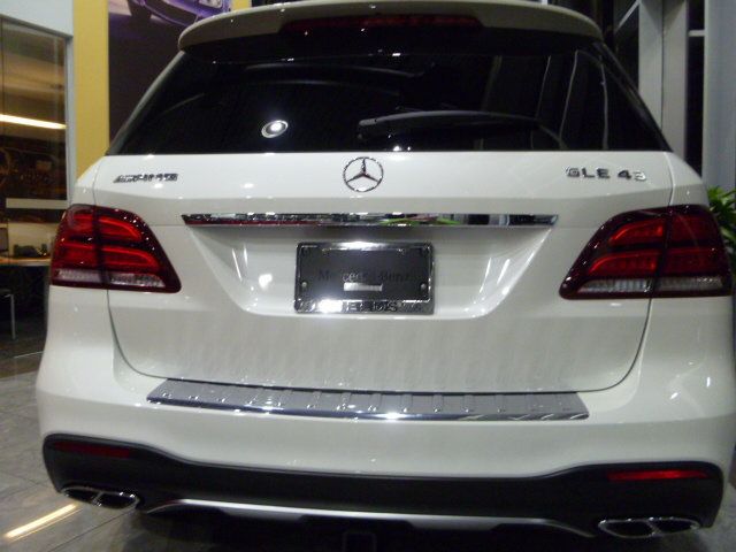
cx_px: 368
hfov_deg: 63.4
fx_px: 595
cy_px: 276
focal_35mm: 28
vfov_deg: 49.7
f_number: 3.3
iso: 500
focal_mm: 5
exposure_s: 1/60
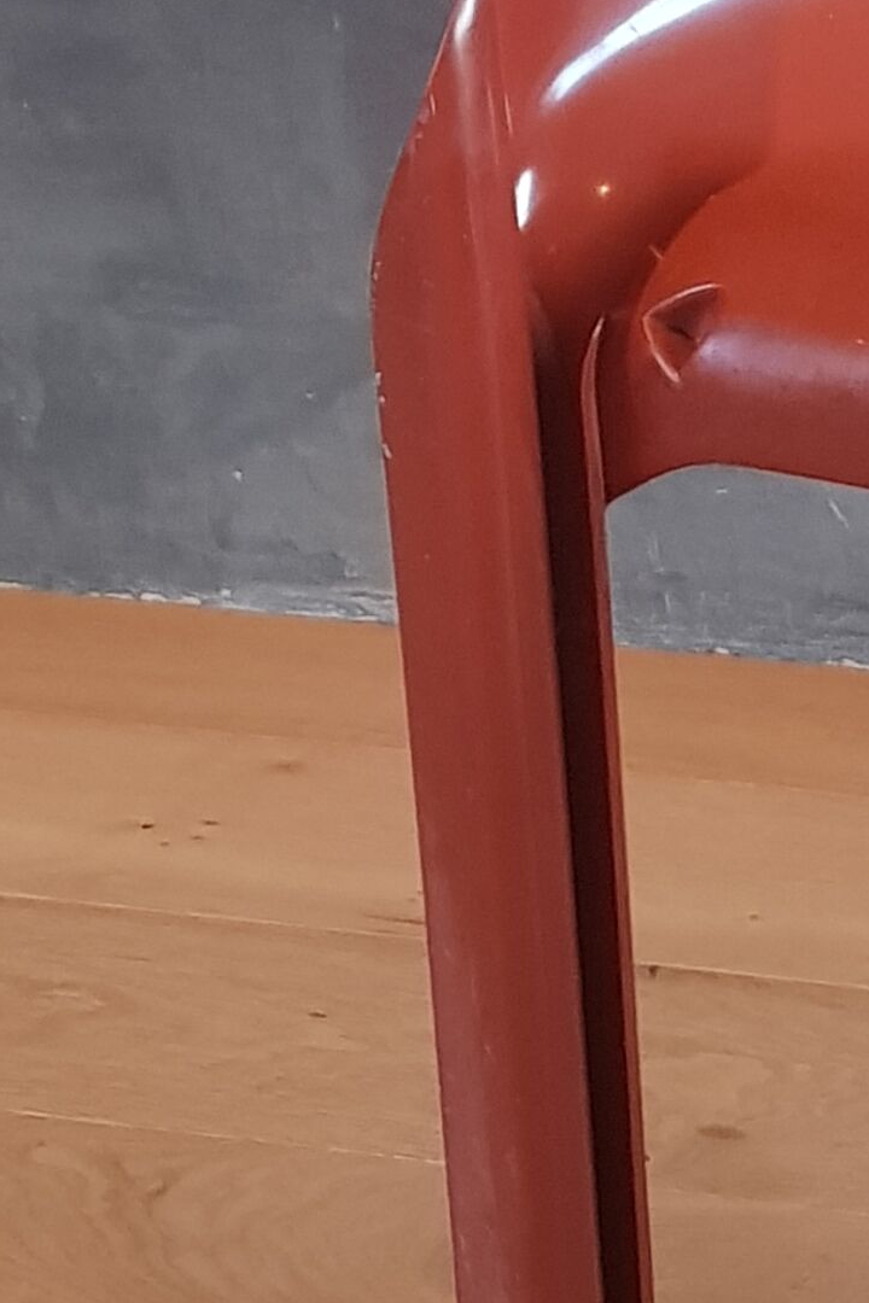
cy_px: 416
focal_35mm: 101
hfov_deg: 12.7
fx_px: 3657
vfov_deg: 20.1
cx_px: 1380
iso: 200
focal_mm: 4.2
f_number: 1.7
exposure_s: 1/33
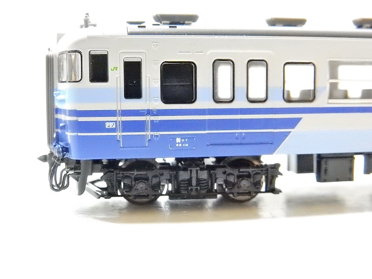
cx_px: 186
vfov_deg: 28.6
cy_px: 140
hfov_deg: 37.5
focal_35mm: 51
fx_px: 548
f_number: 4.5
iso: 3200
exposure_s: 1/50
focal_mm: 9
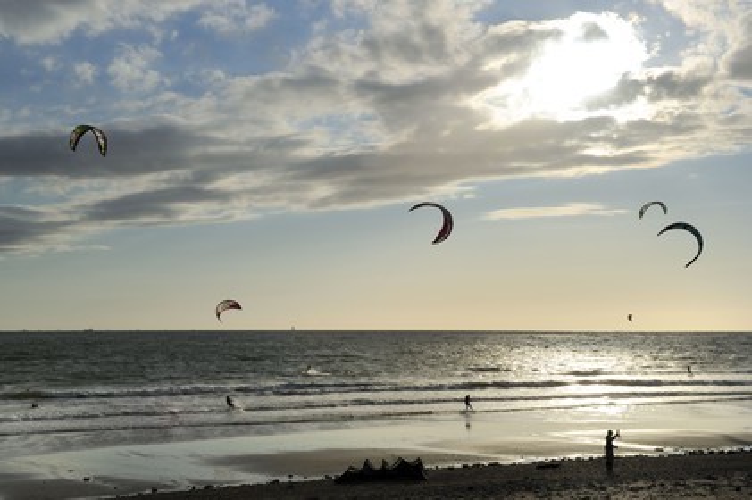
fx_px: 1002
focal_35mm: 48
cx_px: 376
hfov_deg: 41.1
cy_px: 250
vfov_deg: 28.0
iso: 200
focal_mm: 48
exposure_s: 1/500
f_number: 16
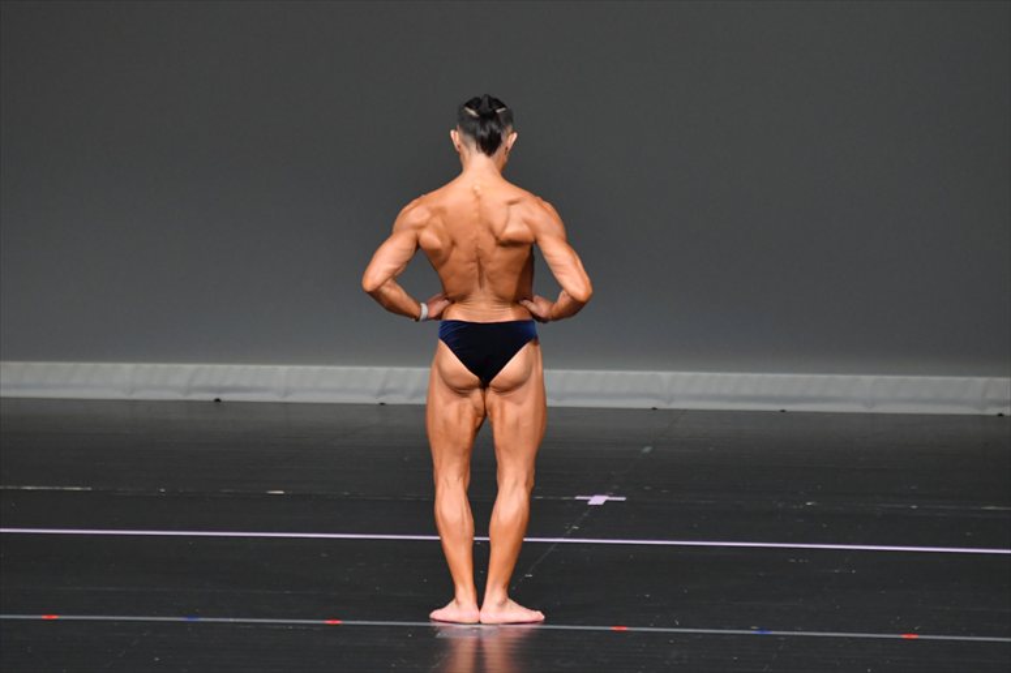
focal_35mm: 345
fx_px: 9684
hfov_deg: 6.0
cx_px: 506
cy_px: 336
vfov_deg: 4.0
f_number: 5.6
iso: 4000
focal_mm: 230
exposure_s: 1/400
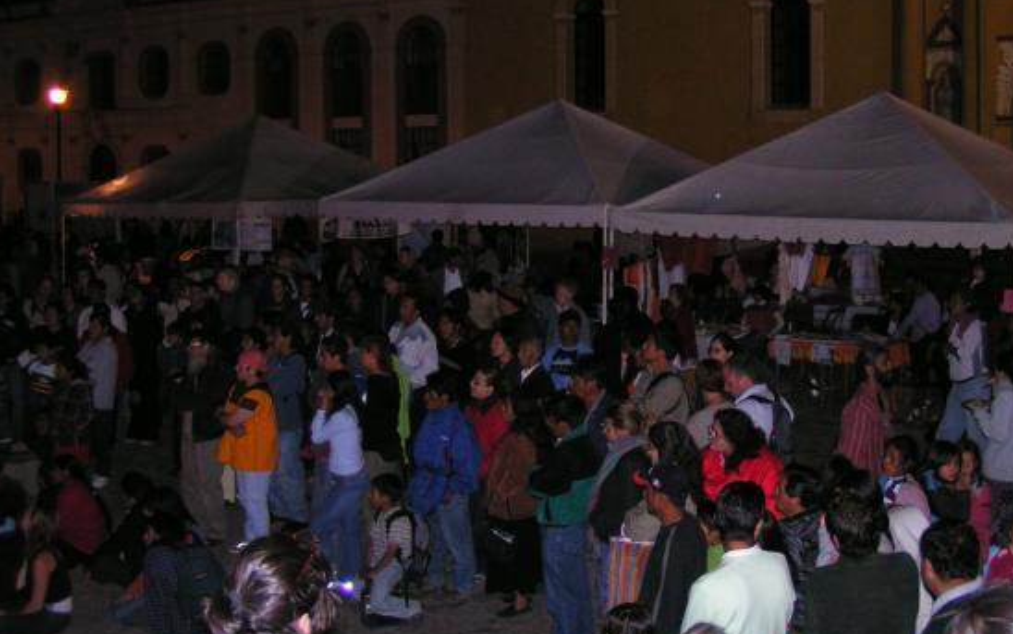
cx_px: 547
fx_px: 1298
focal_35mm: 47
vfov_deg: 27.3
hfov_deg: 42.6
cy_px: 216
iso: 200
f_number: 2.8
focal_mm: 5.8
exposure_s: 1/40
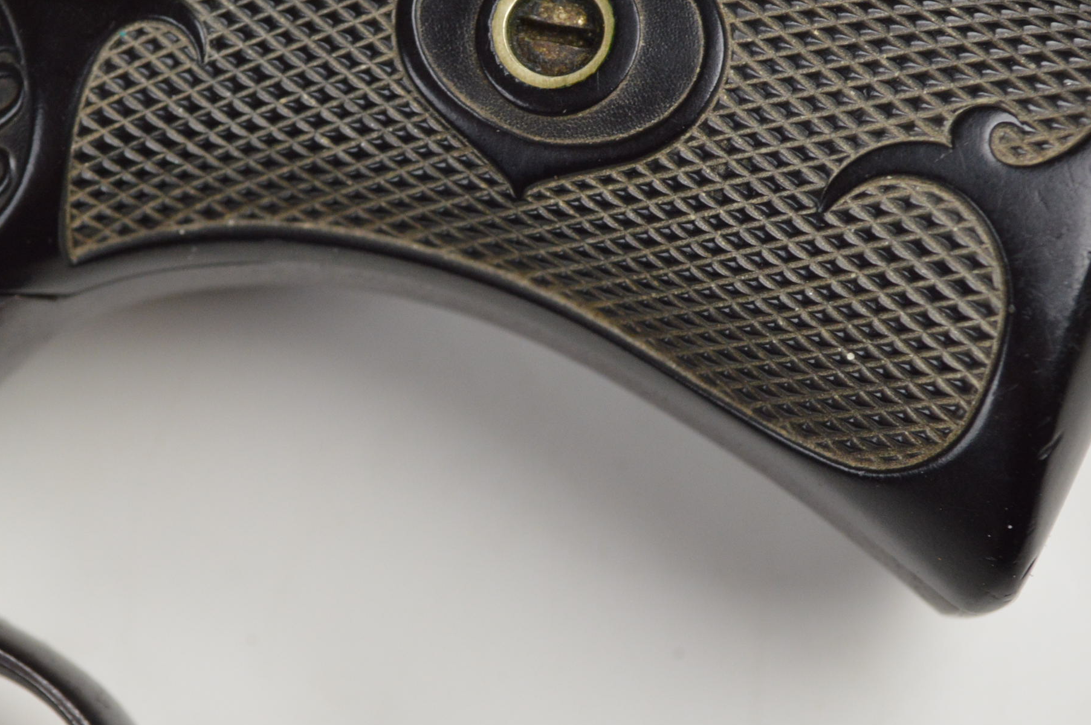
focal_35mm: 90
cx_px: 471
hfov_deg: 22.6
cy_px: 285
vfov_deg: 15.1
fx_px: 2725
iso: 800
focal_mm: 36
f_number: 6.3
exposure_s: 1/125
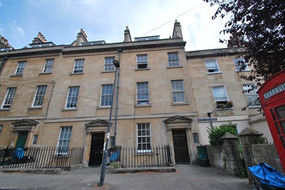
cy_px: 95
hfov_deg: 100.3
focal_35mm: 15
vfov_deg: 77.4
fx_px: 119
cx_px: 142
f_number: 7.1
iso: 100
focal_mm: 10
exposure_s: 1/200
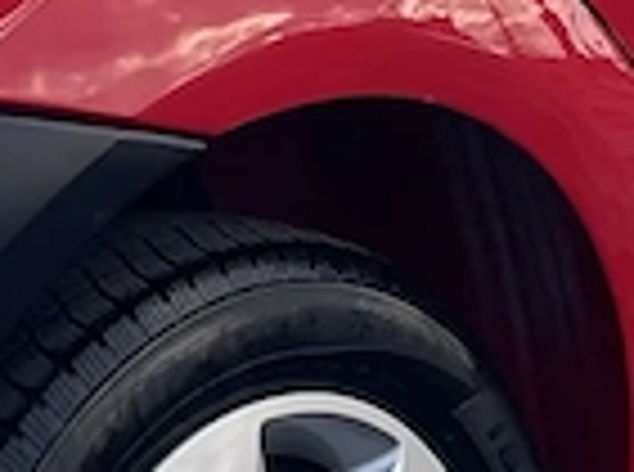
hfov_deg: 10.7
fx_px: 3380
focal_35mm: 185
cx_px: 301
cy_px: -387
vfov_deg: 7.7
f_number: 1.6
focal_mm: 4.2
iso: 32
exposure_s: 1/779
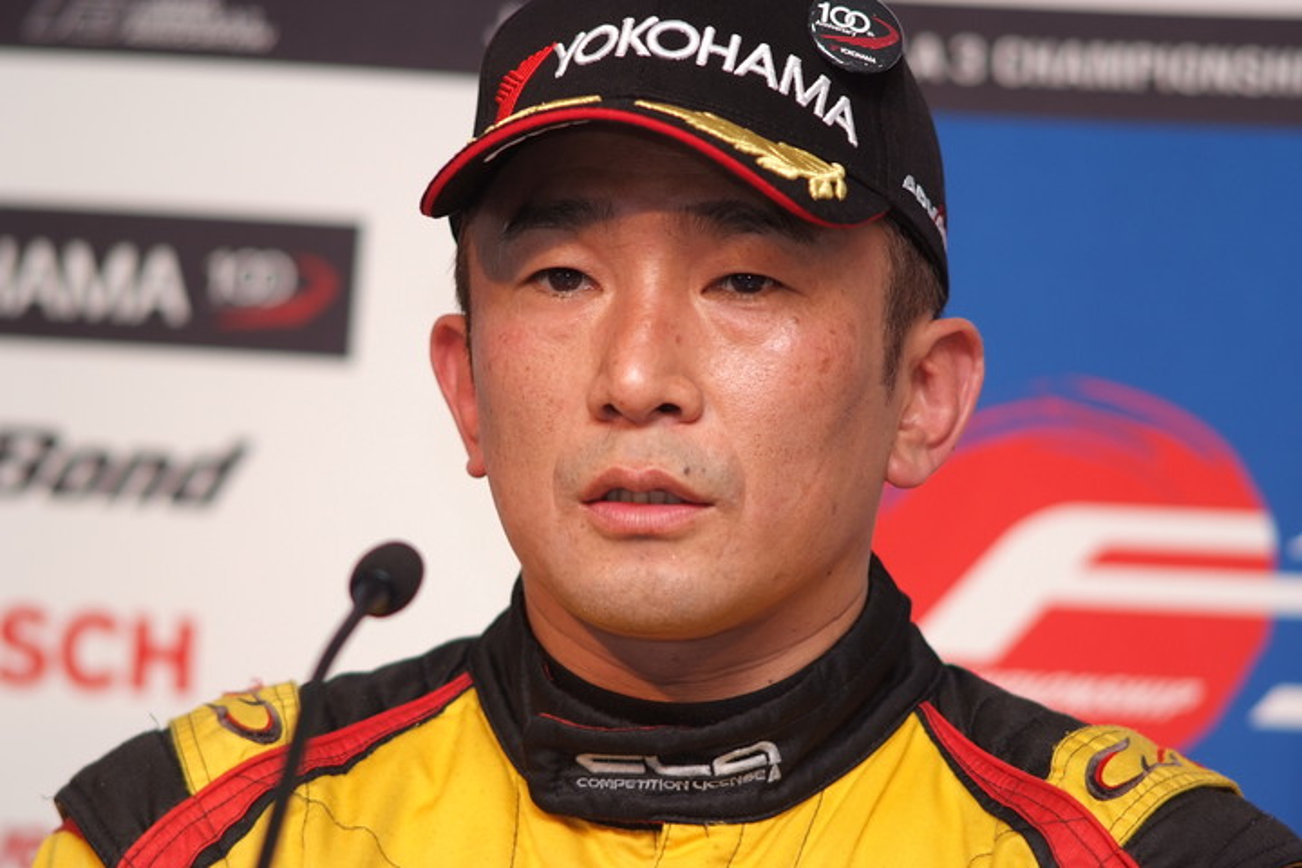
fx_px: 9764
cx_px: 651
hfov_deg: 7.6
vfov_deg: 5.1
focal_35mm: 270
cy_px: 434
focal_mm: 180
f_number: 2.8
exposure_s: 1/250
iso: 400
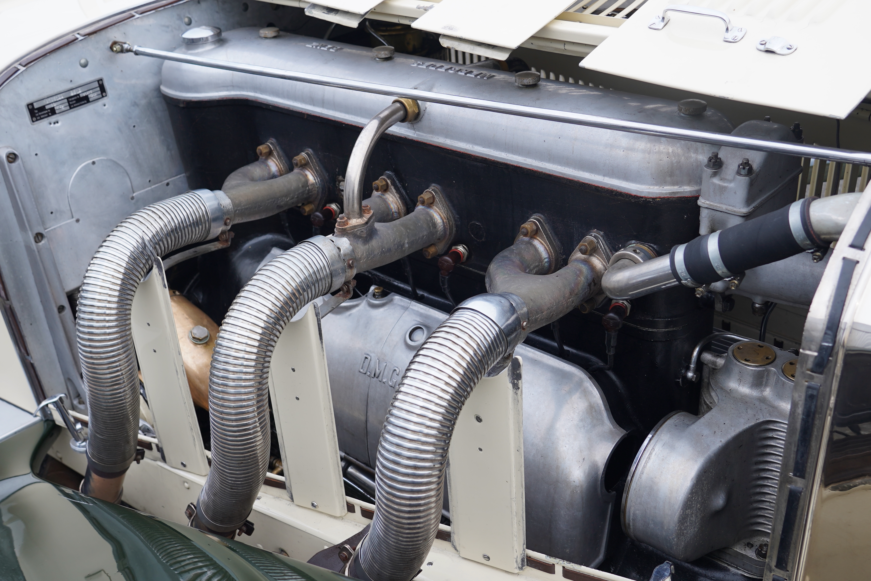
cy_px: 290
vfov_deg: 36.9
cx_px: 436
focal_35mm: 36
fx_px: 871
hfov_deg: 53.1
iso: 125
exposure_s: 1/60
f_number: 4
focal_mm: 24
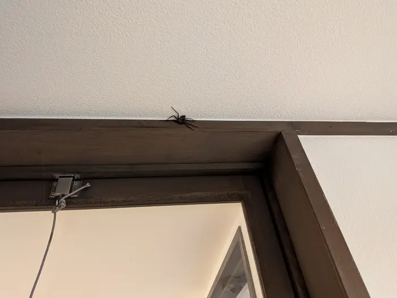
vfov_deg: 56.8
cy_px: 149
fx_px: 275
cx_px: 198
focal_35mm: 24
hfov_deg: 71.6
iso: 605
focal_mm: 4.53
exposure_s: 1/25
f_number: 1.7
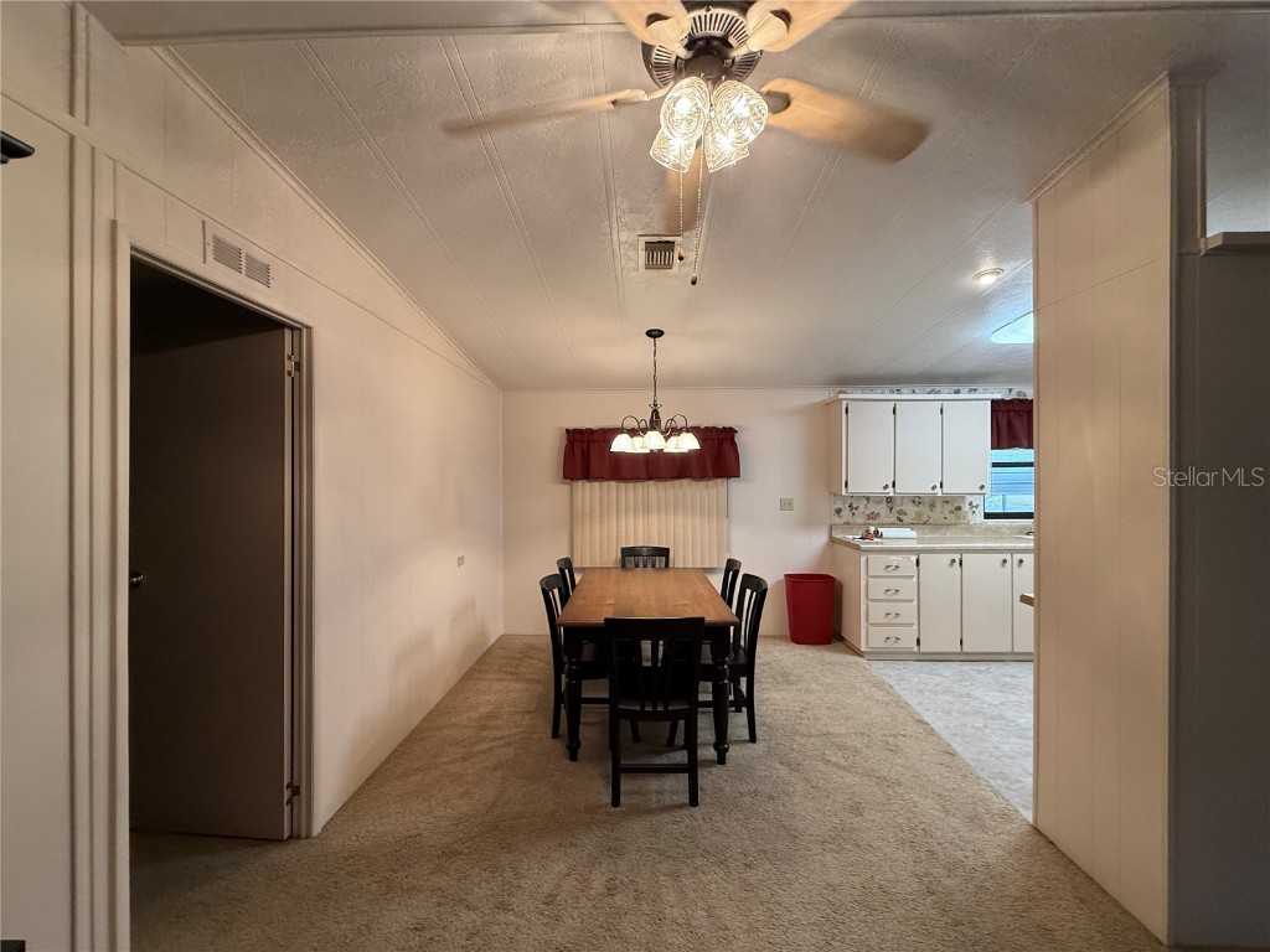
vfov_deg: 85.7
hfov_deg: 102.1
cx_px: 635
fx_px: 514
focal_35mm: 14
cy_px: 476
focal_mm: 2.22
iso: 320
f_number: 2.2
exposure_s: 1/120
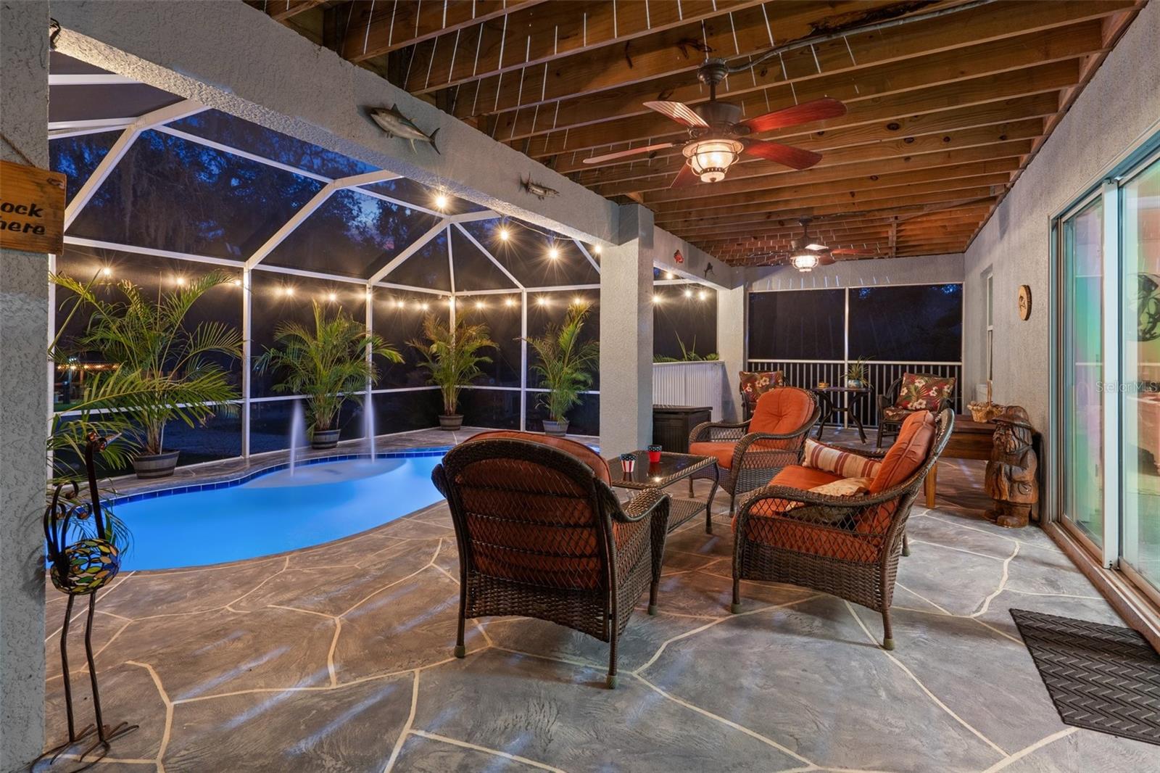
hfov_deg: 93.3
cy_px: 386
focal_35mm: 17
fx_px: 548
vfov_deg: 70.4
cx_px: 580
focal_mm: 17
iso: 320
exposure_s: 30
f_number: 8
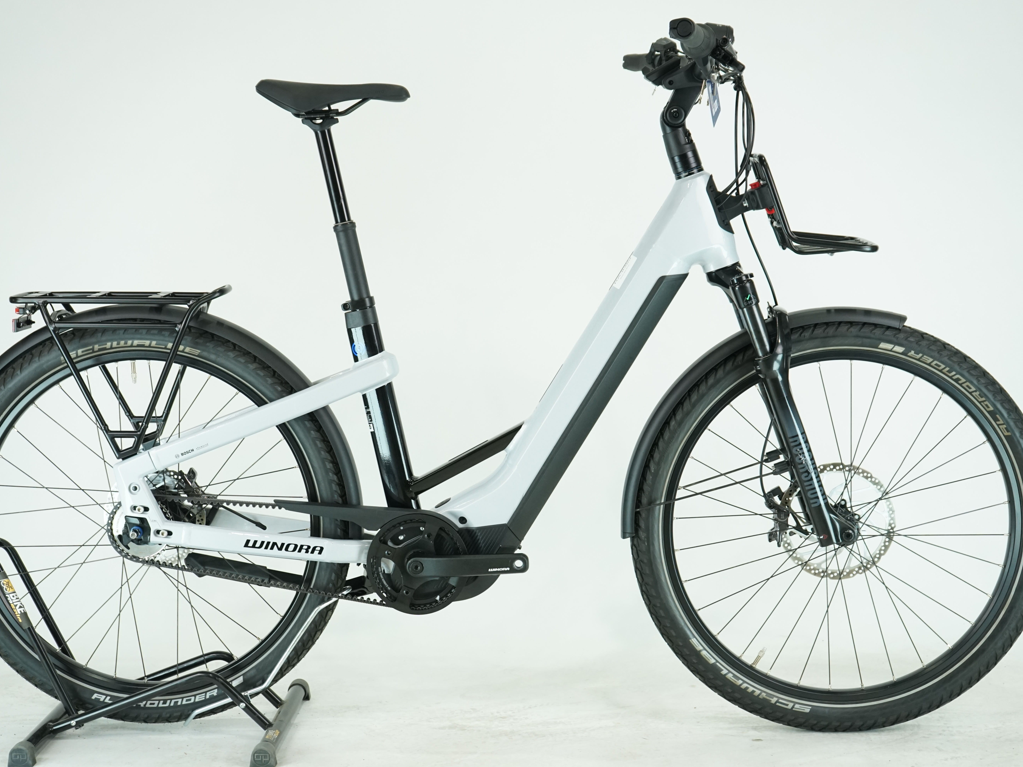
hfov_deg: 32.7
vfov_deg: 24.8
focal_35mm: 59
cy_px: 383
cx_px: 497
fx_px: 1744
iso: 1600
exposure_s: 1/200
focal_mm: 54
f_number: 5.6
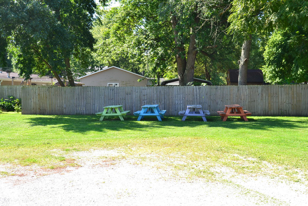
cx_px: 154
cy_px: 103
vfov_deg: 34.2
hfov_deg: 49.6
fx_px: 334
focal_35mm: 39
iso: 400
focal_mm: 26
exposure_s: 1/200
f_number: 10
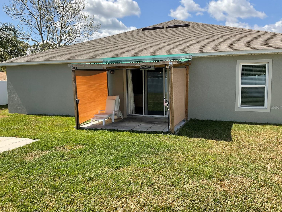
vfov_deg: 46.8
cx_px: 142
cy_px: 107
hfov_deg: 60.0
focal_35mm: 30
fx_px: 244
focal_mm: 3
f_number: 1.8
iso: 16
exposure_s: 1/1377
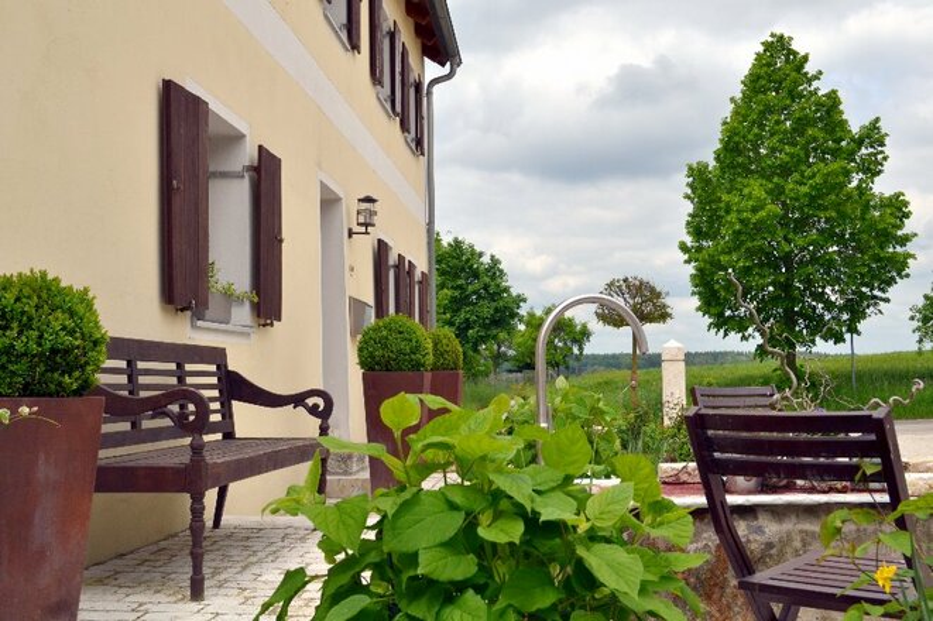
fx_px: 1088
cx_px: 466
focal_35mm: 42
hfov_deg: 46.4
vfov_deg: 31.9
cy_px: 310
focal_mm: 28
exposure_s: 1/1250
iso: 400
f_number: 9
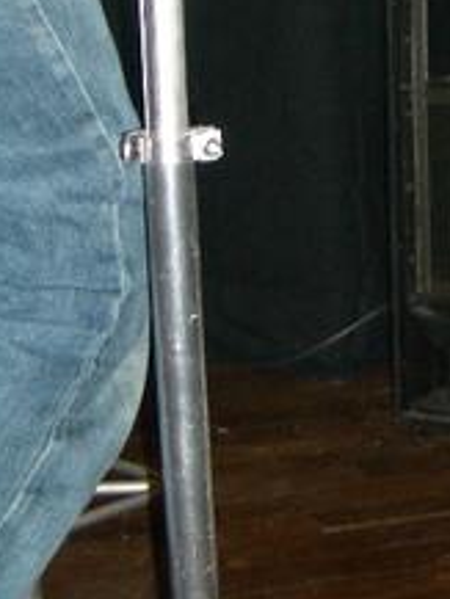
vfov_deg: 18.5
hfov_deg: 13.6
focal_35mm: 103
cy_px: -17
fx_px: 1784
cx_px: 649
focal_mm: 5.8
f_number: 2.6
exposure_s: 1/60
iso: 100
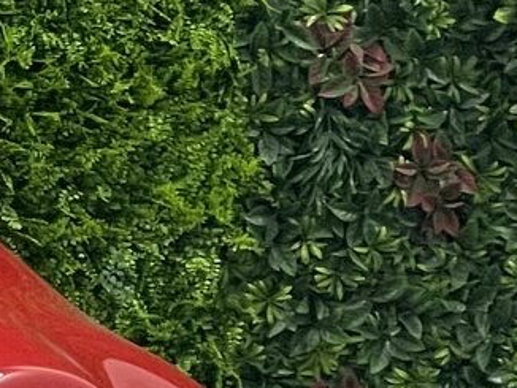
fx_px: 6008
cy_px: 36
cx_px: -1039
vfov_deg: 3.7
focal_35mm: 402
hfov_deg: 4.7
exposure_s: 1/99
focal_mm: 7.5
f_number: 2.2
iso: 100
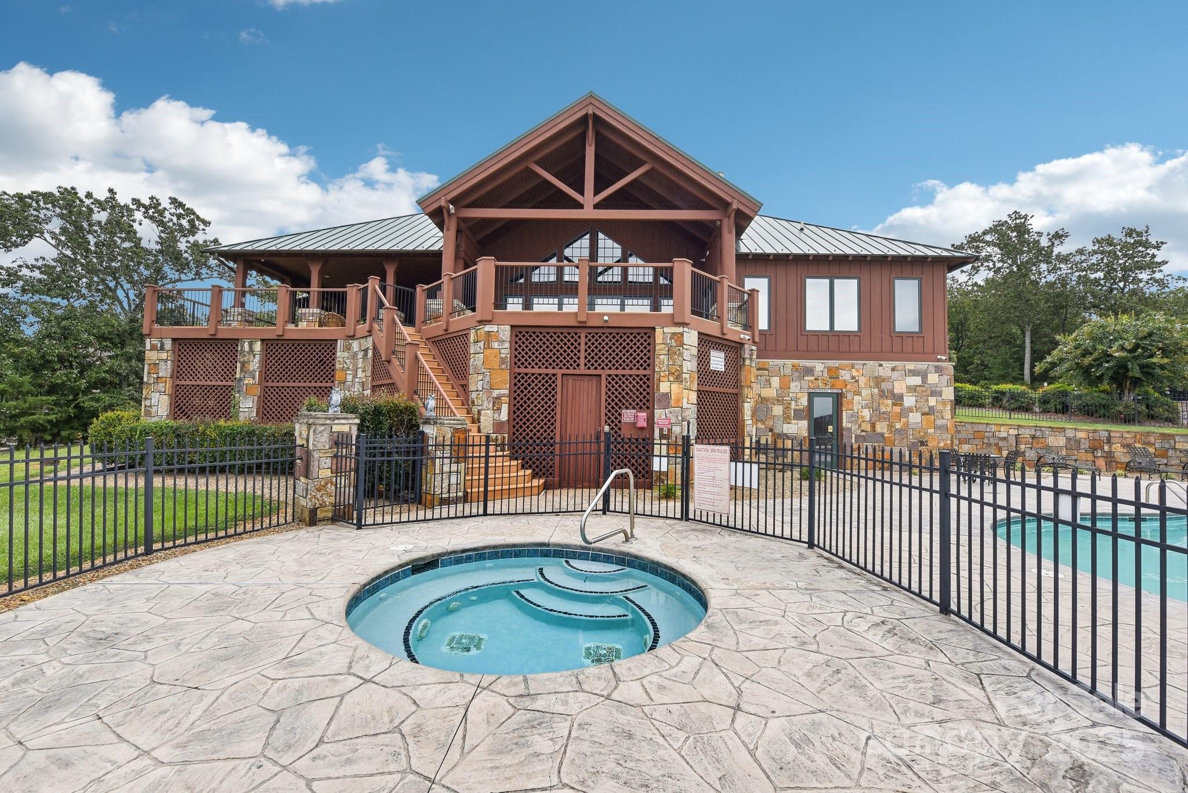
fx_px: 462
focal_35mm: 14
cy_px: 396
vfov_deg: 81.3
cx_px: 594
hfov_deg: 104.2
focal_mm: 14
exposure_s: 1/640
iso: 200
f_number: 8
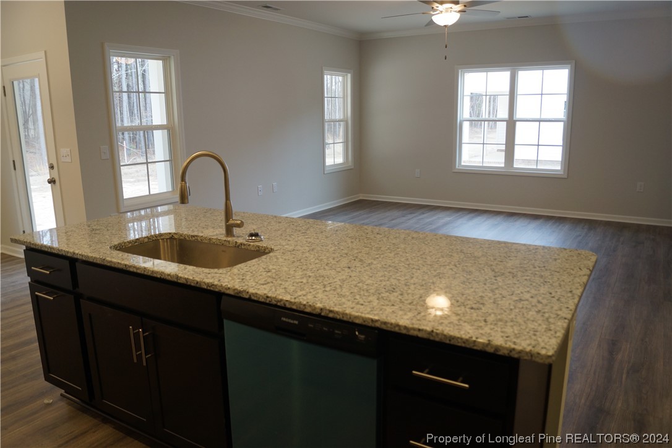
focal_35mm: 27
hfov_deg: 67.4
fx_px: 504
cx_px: 336
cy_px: 224
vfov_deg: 47.9
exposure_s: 1/60
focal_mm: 18
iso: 250
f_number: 4
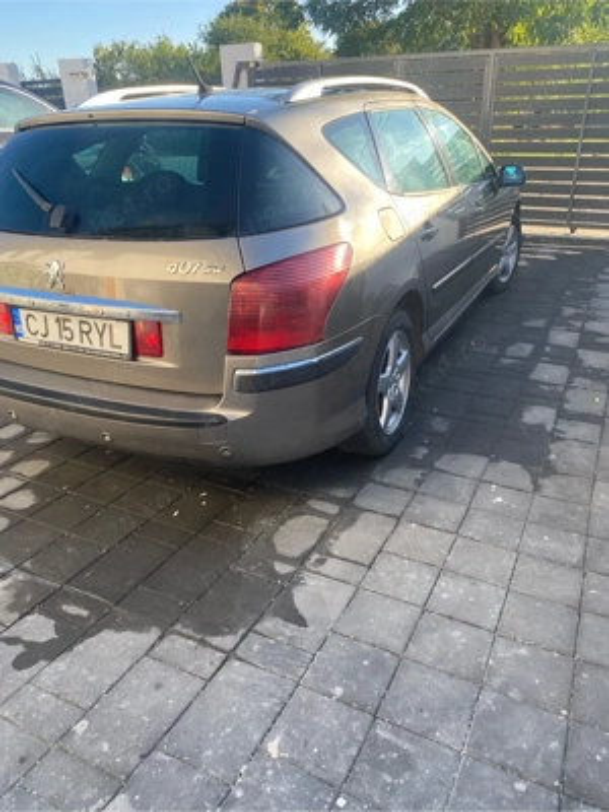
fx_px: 610
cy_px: 406
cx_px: 304
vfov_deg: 67.3
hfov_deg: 53.1
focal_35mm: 26
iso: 32
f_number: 1.8
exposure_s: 1/411
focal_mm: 4.25
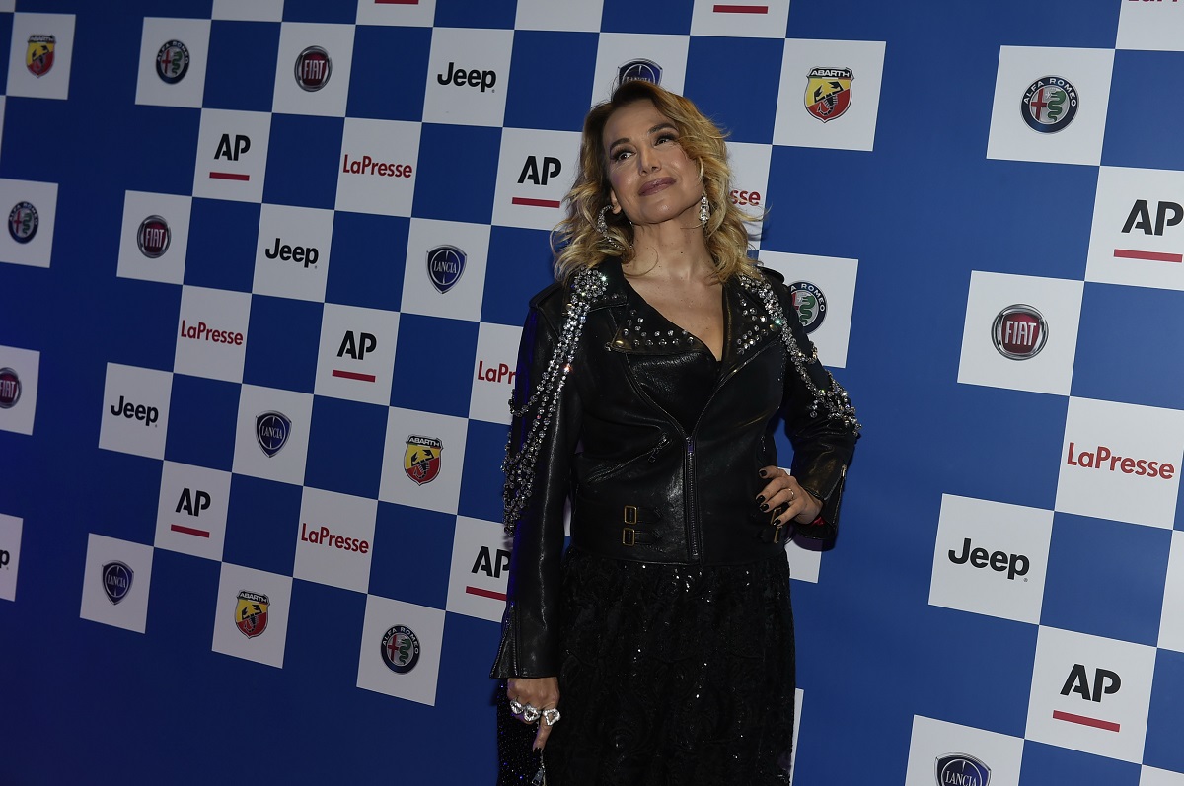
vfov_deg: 24.6
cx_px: 592
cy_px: 393
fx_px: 1807
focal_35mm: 55
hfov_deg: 36.3
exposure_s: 1/100
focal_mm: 55
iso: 1250
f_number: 5.6
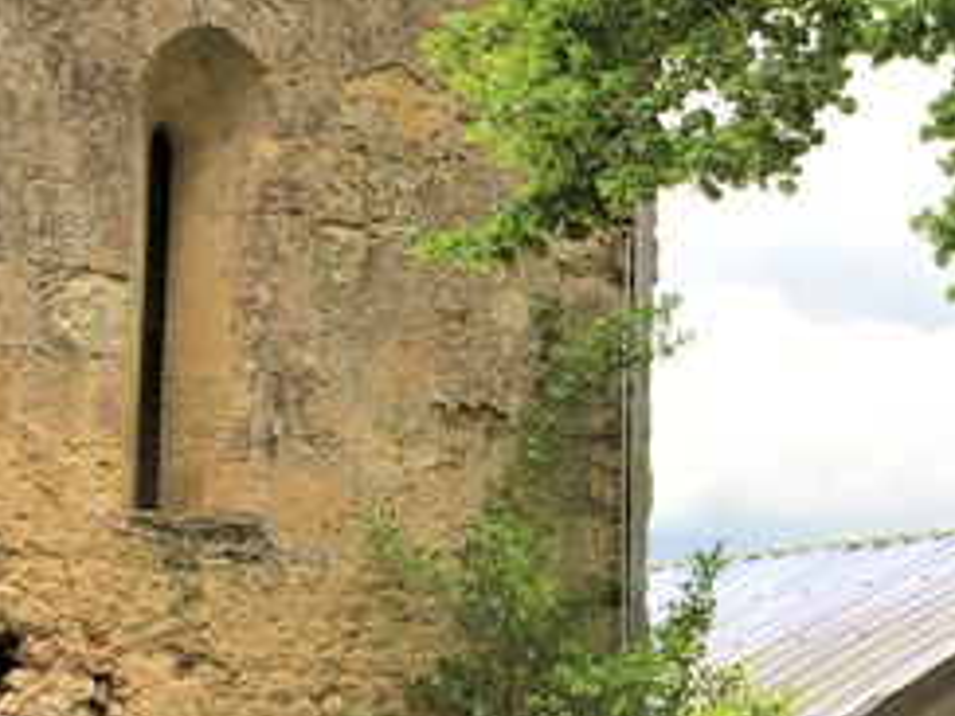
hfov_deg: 19.2
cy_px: 419
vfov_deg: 15.6
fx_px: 2621
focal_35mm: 95
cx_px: 1217
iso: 25
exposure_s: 1/434
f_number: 2.2
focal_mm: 4.15
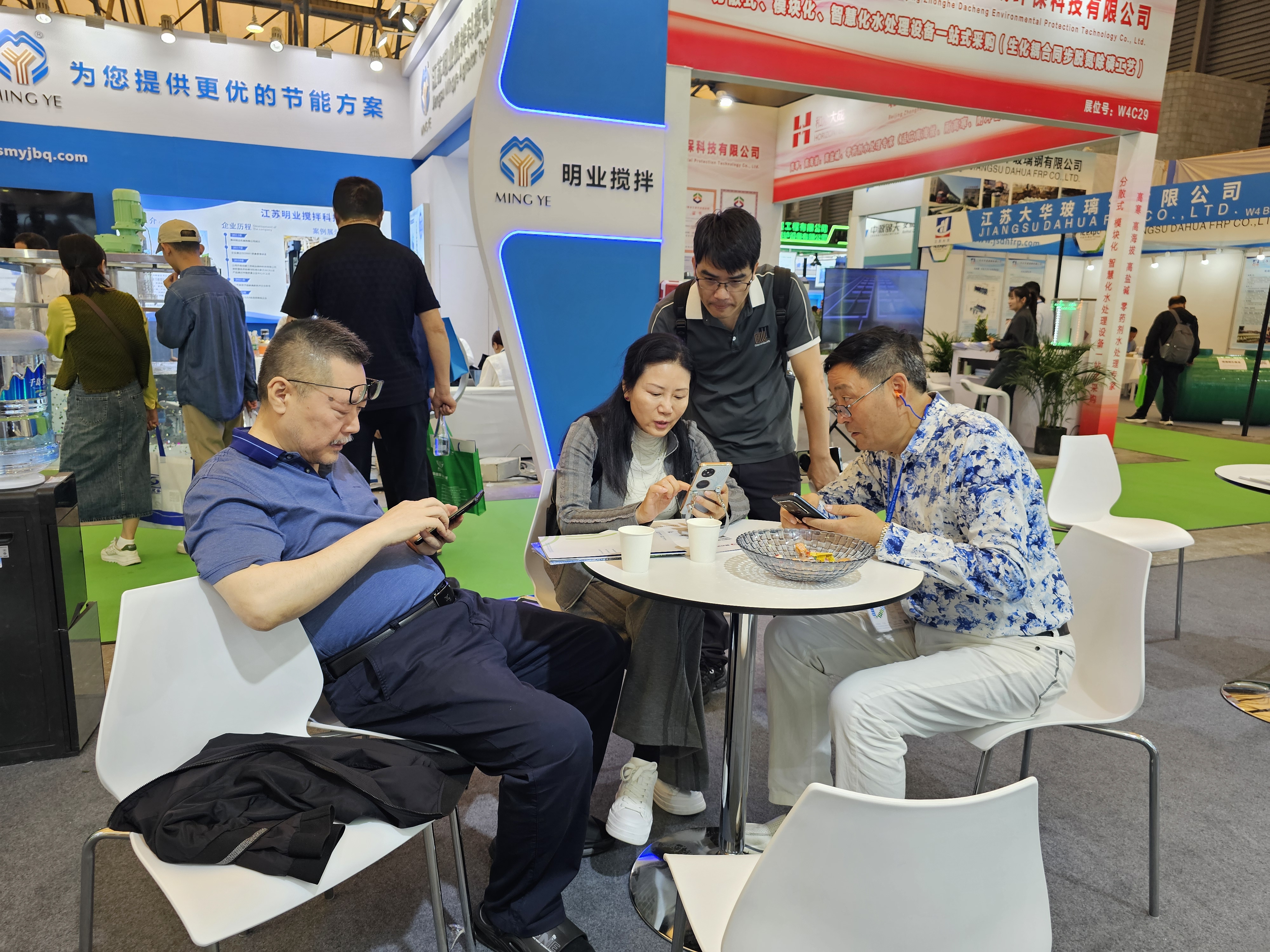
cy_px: 476
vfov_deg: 58.9
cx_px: 635
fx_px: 844
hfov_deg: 73.9
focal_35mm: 23
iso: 100
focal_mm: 6.3
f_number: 1.7
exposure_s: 1/190
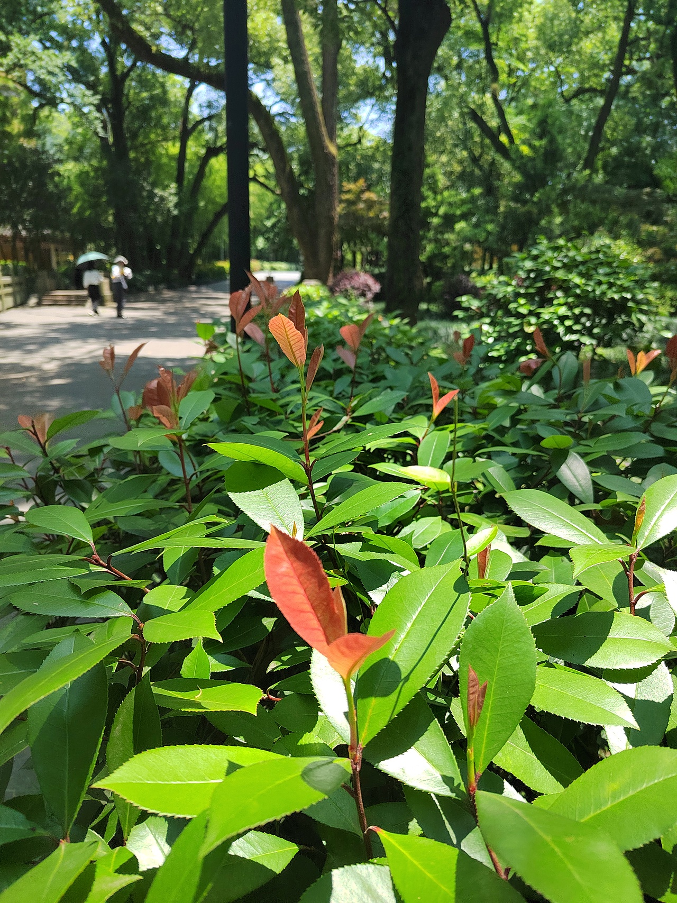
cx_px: 338
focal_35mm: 23
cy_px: 452
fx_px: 600
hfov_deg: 58.9
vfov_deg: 73.9
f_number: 1.9
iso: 369
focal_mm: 5.52
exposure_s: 1/876
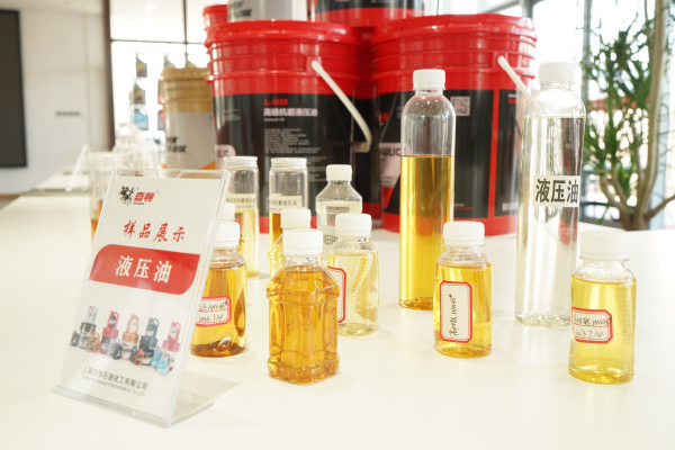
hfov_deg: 53.1
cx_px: 338
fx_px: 675
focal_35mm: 36
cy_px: 225
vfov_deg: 36.9
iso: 1000
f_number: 8
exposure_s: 1/30
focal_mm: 36
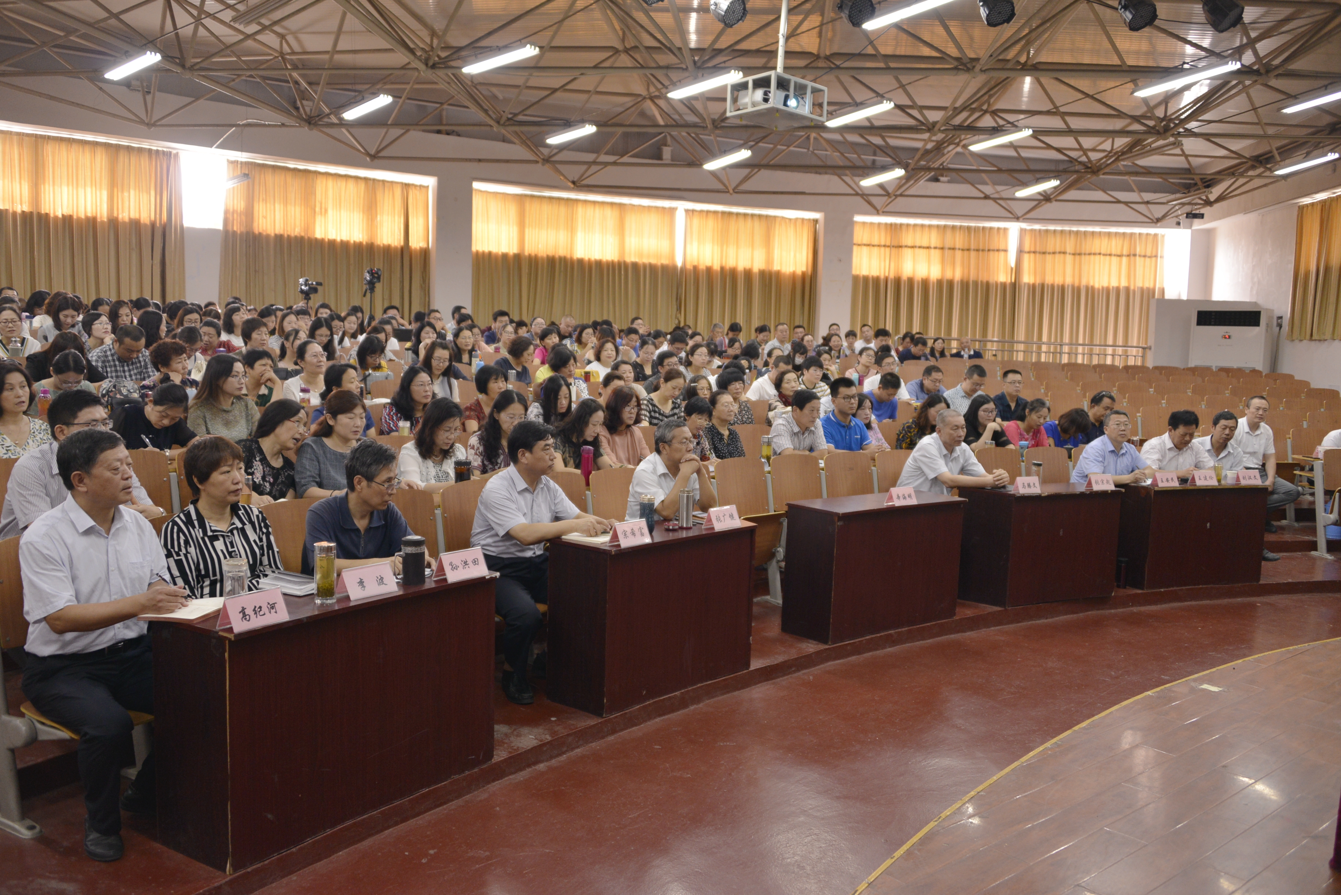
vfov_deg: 46.4
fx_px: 1043
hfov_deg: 65.5
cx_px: 670
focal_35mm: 28
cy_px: 448
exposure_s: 1/50
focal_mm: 28
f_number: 3.5
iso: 1000
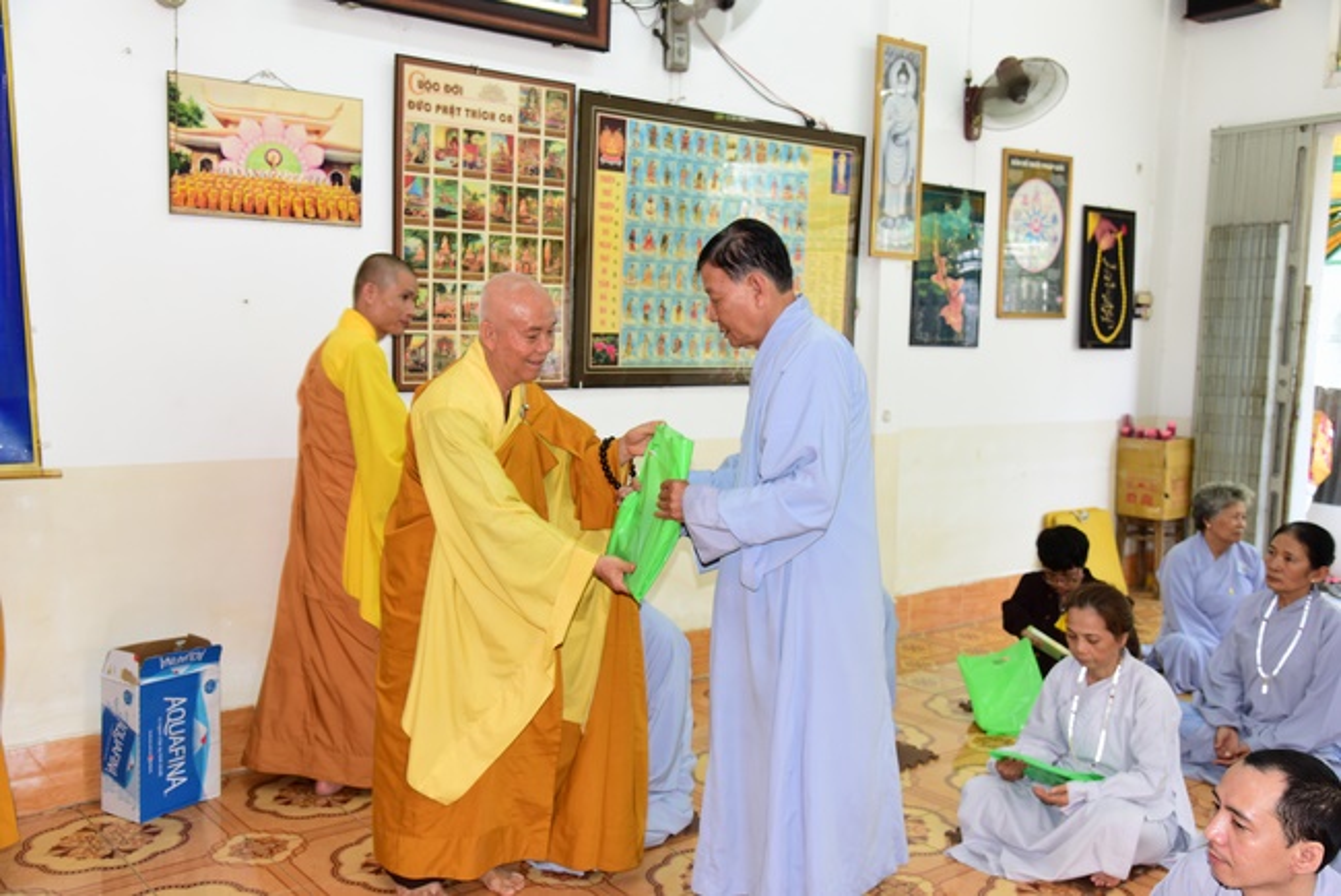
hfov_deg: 55.8
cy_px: 448
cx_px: 670
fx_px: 1267
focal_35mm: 34
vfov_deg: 38.9
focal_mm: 34
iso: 800
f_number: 5
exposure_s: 1/30
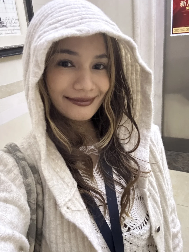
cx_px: 94
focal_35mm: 30
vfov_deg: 60.0
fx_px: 218
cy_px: 126
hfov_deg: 46.8
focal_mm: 2.69
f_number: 1.9
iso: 800
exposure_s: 1/17
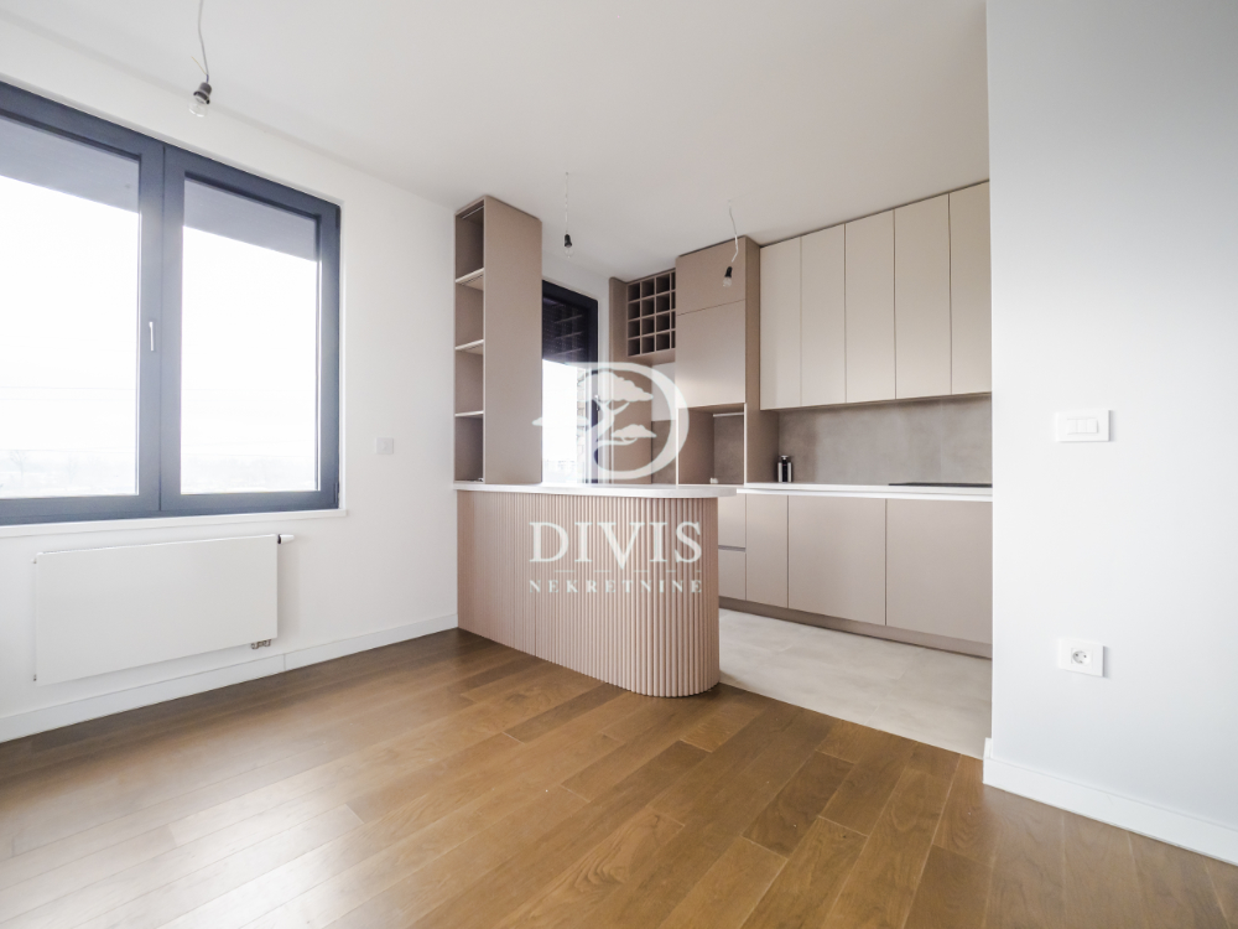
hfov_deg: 102.1
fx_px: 501
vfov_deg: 85.7
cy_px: 464
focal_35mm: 14
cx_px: 619
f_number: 4
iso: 400
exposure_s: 1/80
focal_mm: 7
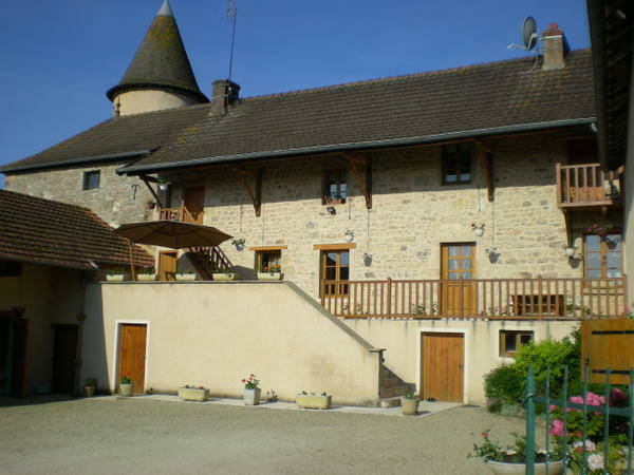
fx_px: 696
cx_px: 317
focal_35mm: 38
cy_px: 238
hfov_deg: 49.0
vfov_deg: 37.7
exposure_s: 1/515
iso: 50
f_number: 4.6
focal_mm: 6.3
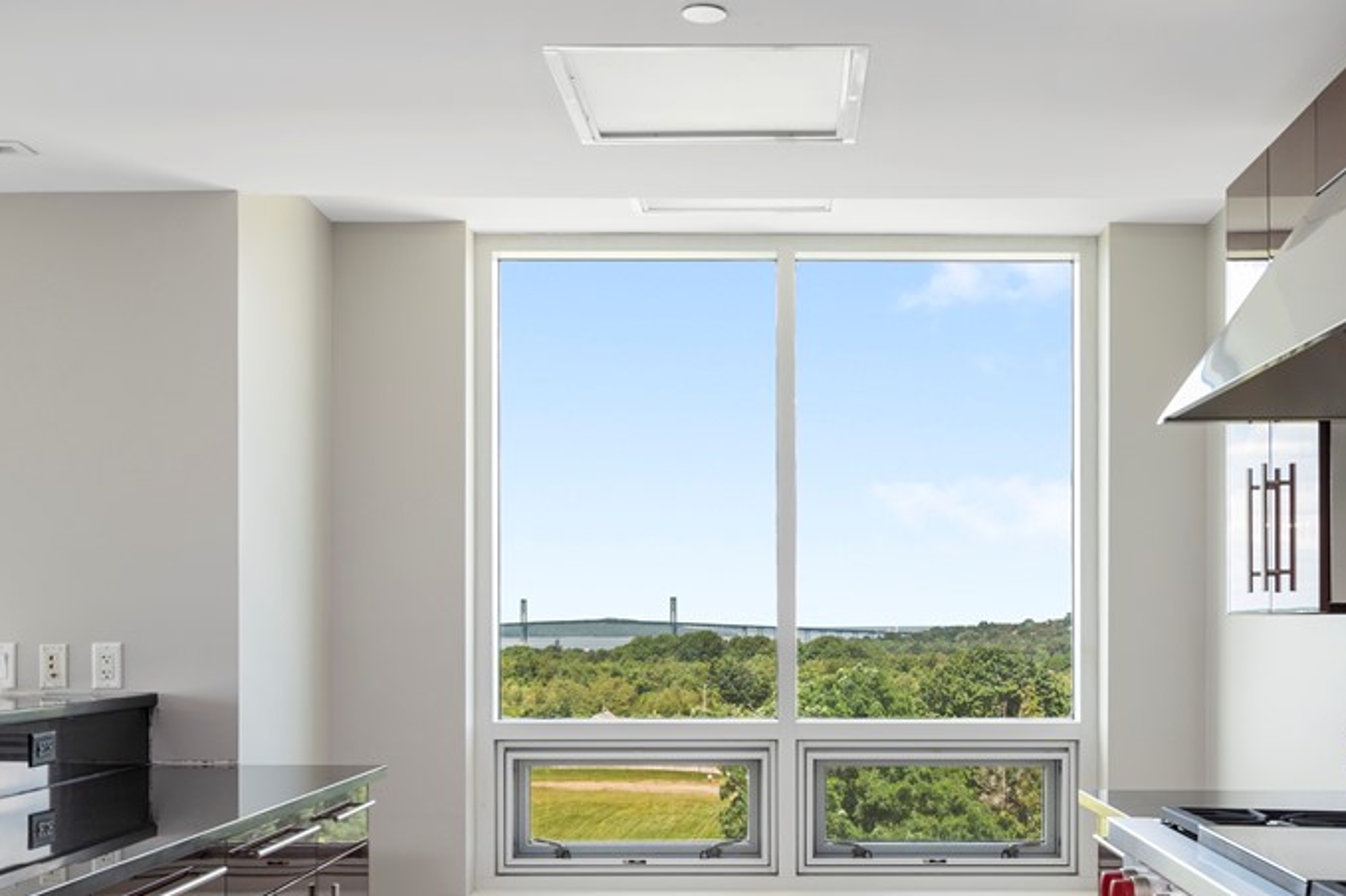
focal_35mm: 40
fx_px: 1495
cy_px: 600
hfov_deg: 48.3
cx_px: 786
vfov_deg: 33.1
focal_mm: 25
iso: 640
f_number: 7.1
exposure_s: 1/160
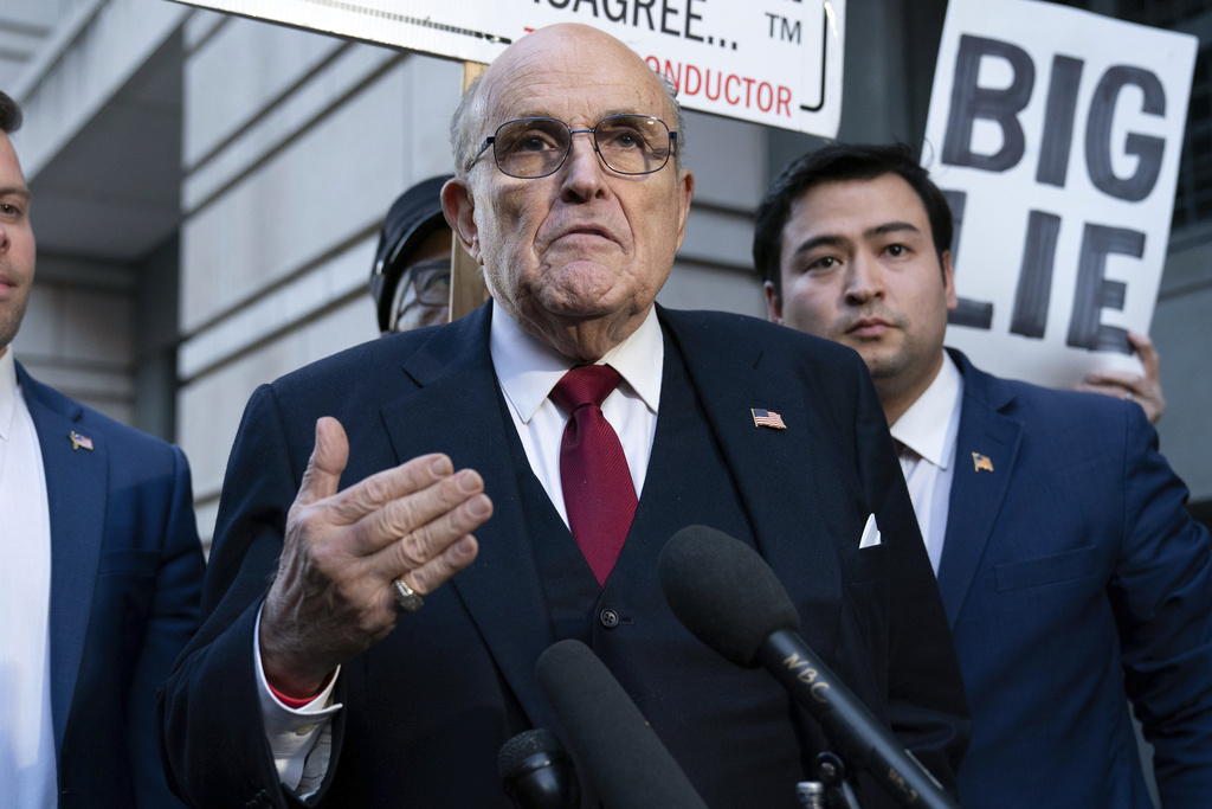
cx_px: 606
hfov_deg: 44.5
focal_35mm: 44
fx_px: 1481
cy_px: 404
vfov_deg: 30.5
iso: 1600
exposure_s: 1/320
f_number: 3.2
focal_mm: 44
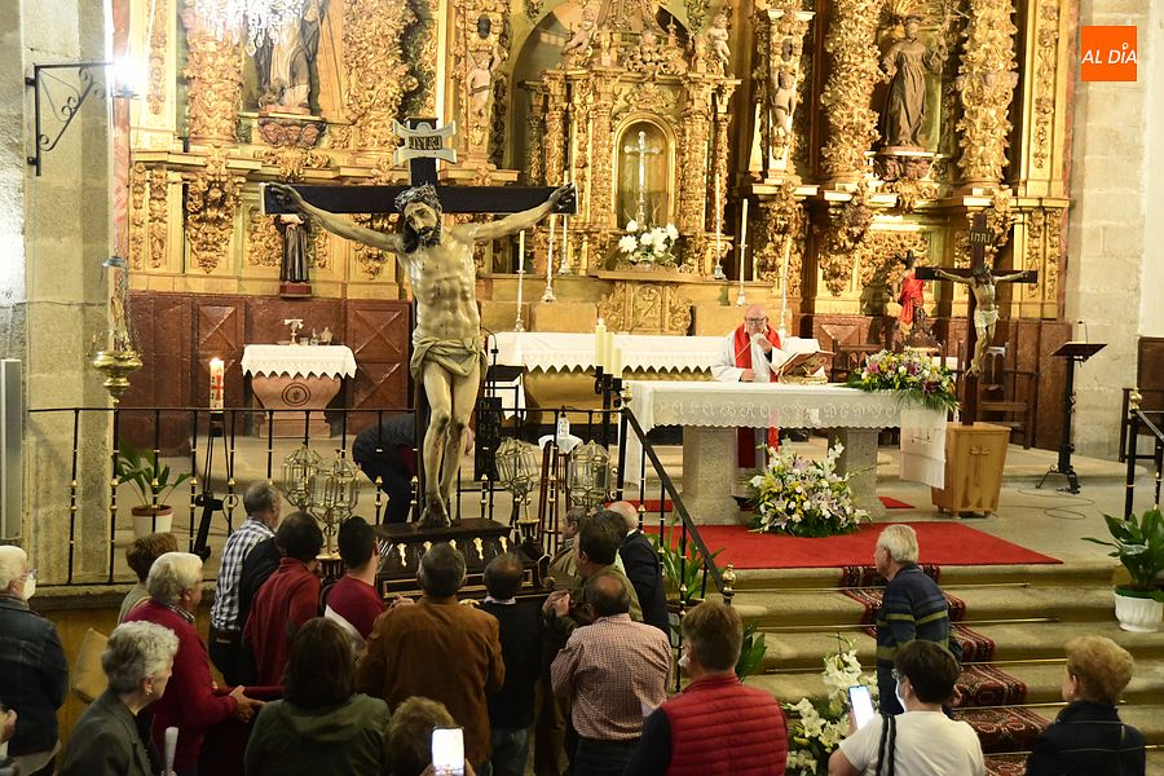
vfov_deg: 28.1
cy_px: 388
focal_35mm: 48
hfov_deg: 41.1
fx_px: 1552
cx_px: 582
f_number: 4
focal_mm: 48
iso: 12800
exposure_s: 1/160
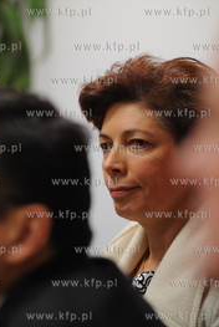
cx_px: 32
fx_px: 1547
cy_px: 164
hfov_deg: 8.1
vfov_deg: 12.1
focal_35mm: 170
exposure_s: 1/250
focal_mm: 112
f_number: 2.8
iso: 1600
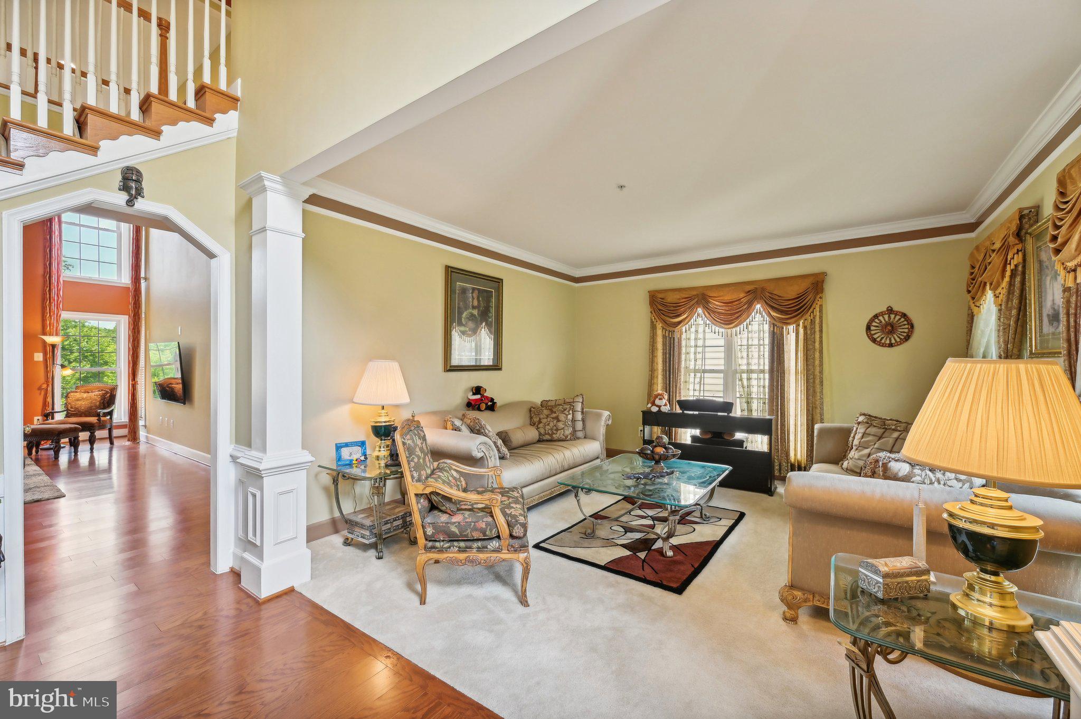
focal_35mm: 14
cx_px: 540
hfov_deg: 104.3
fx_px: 420
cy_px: 360
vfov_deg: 81.1
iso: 400
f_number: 8
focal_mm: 14
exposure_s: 1/13
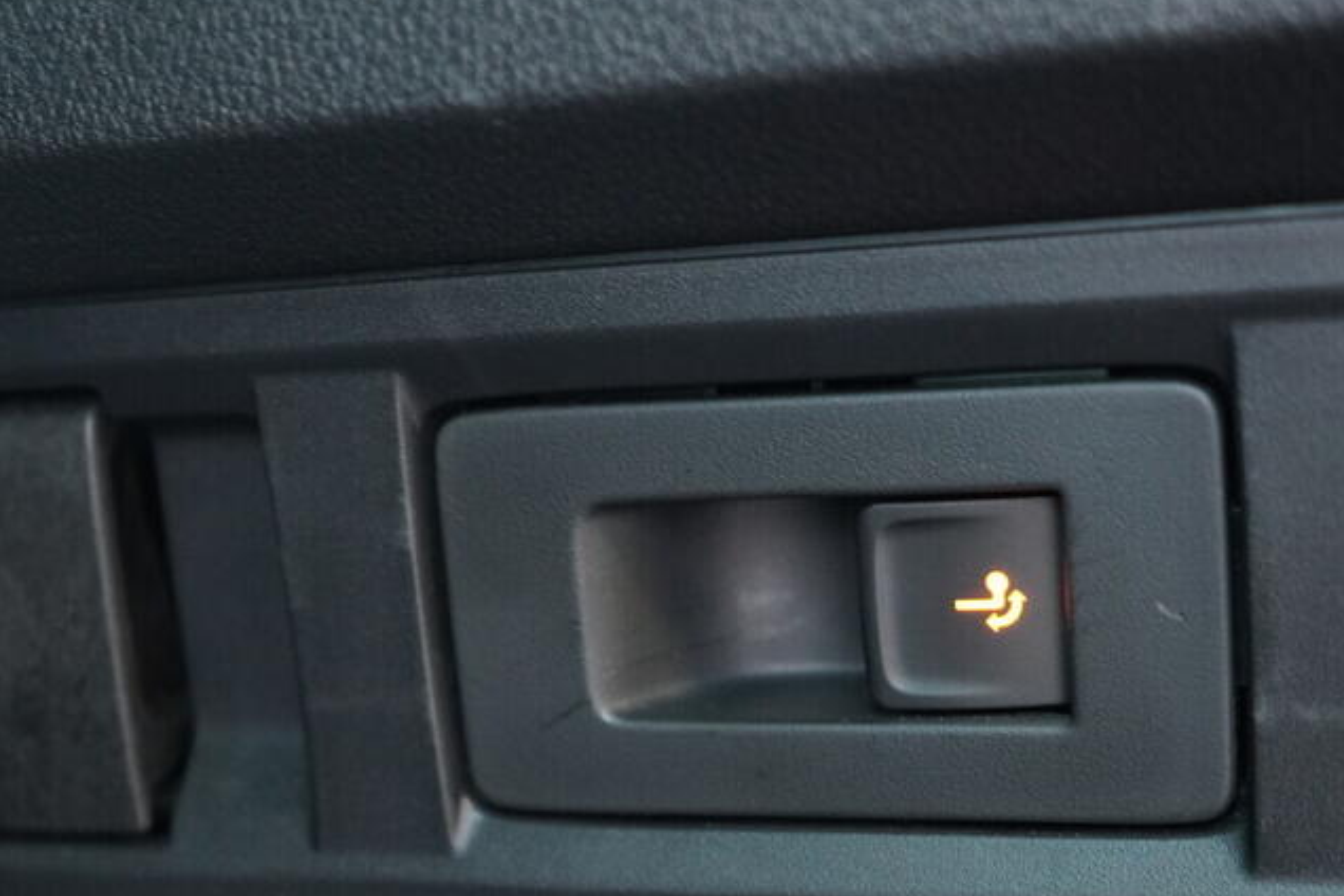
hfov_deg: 34.4
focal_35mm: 58
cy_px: 692
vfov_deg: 23.1
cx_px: 805
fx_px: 2165
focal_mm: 24
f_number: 2.8
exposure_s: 1/40
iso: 1250
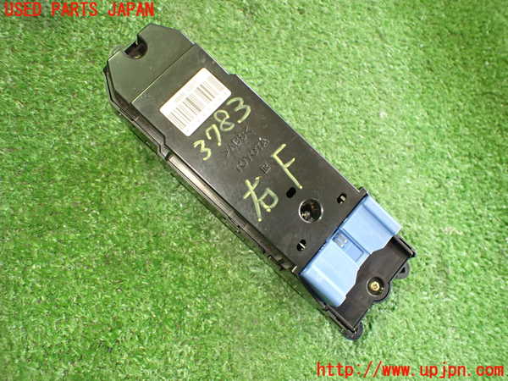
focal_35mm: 30
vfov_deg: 46.8
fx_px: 440
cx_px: 254
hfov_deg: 60.0
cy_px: 190
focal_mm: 5.4
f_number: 2.3
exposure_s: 1/50
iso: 800
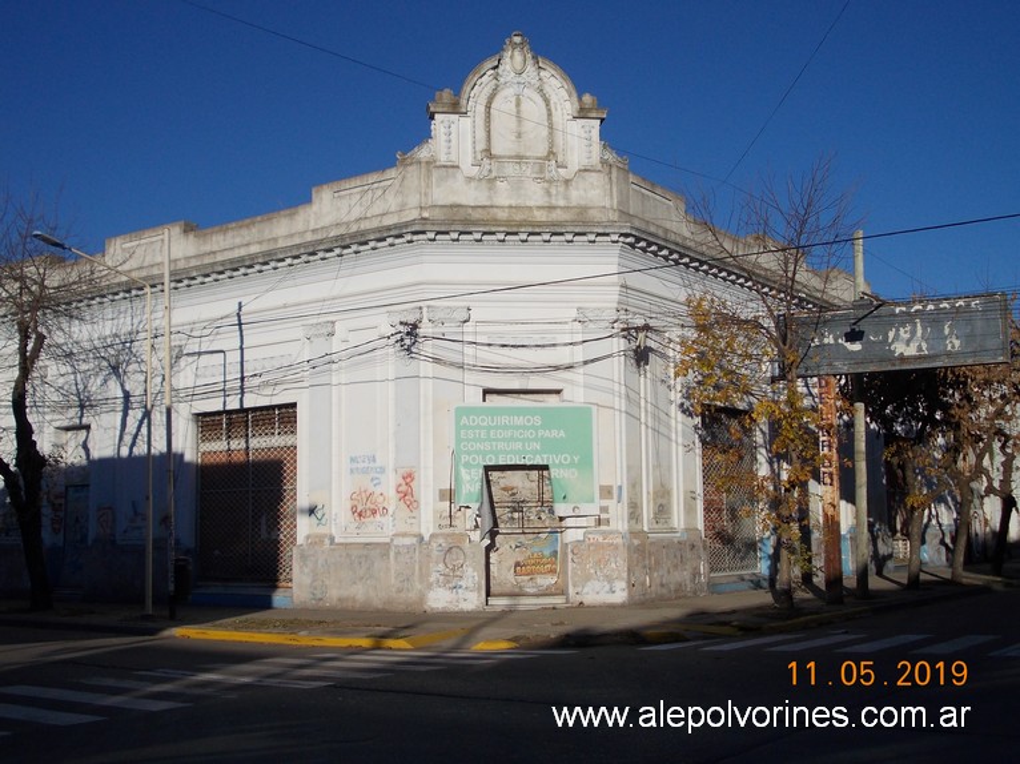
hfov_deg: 43.9
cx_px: 510
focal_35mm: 43
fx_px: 1267
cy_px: 382
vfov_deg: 33.6
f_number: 6.5
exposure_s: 1/640
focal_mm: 6.1
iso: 80
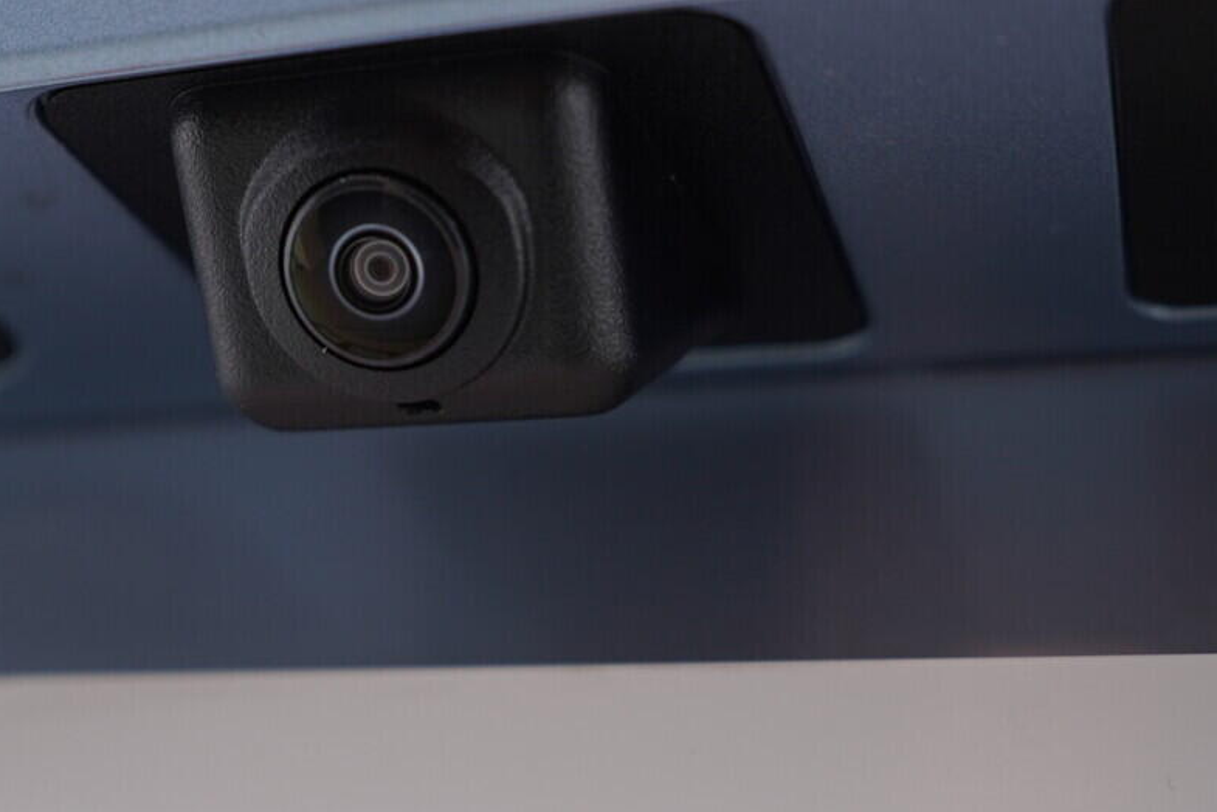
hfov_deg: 30.3
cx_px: 414
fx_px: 2232
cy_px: 470
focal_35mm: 66
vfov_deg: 20.6
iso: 125
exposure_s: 1/50
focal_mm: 24
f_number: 3.2
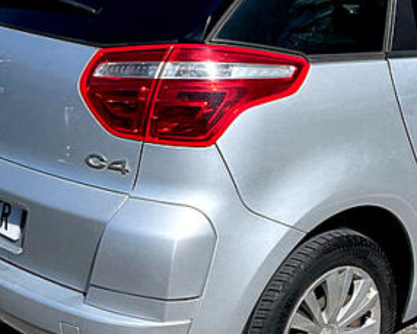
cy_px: 172
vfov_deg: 21.6
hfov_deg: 26.6
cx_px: 276
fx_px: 877
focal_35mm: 71
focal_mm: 4.2
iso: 32
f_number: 1.6
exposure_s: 1/3040
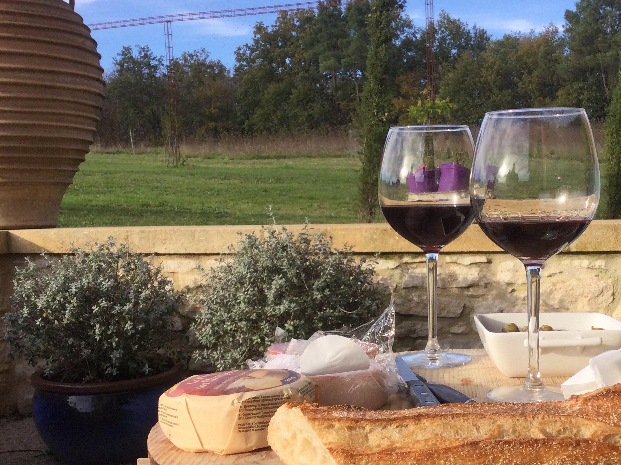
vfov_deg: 27.8
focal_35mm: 52
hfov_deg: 36.4
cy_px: 329
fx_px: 933
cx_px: 415
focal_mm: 3.3
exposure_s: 1/443
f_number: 2.4
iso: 25
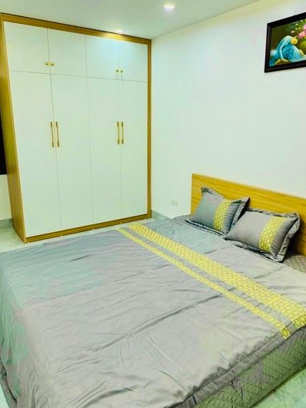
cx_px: 168
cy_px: 196
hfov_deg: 51.3
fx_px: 318
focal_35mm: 27
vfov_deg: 65.3
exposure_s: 1/100
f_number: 2.2
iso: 80
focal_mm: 2.22
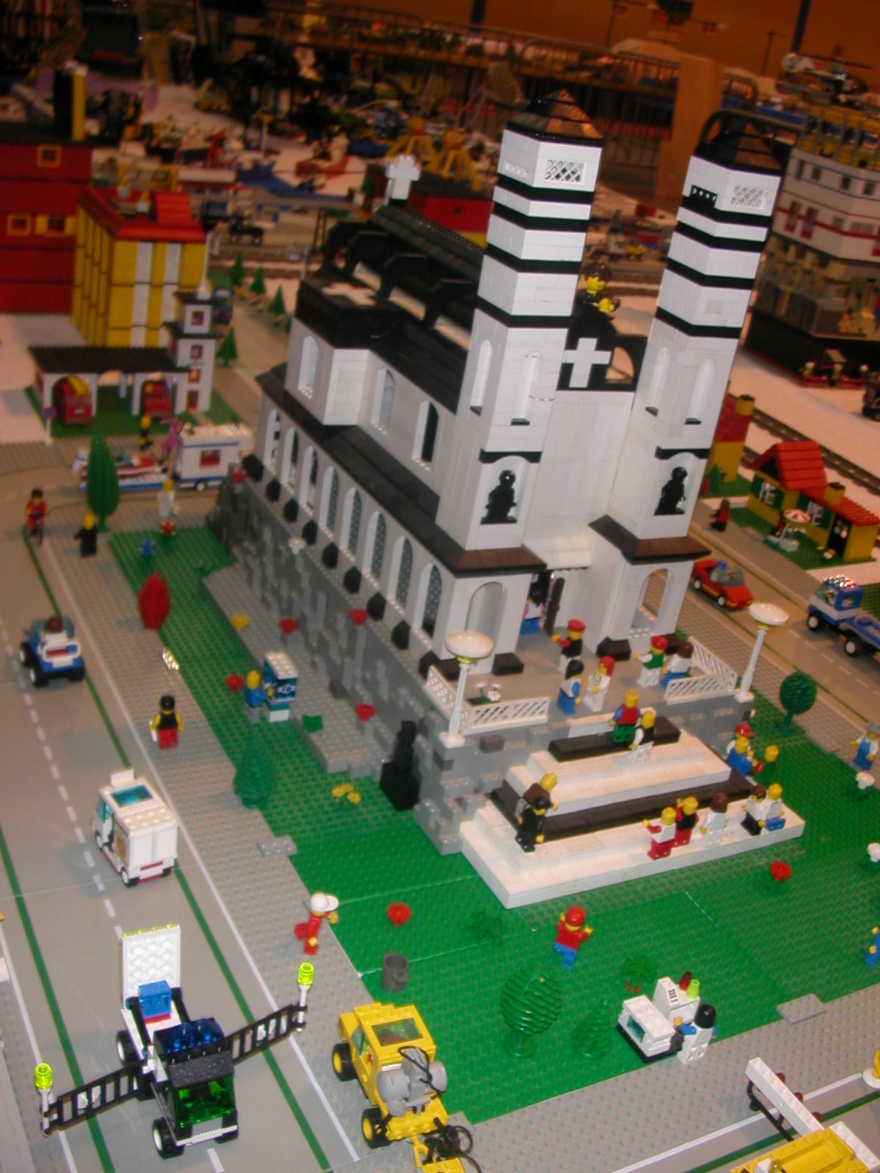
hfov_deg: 38.7
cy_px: 586
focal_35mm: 37
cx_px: 440
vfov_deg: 50.1
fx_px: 1254
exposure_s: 1/59.9
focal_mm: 5.6
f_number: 2.7
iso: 100
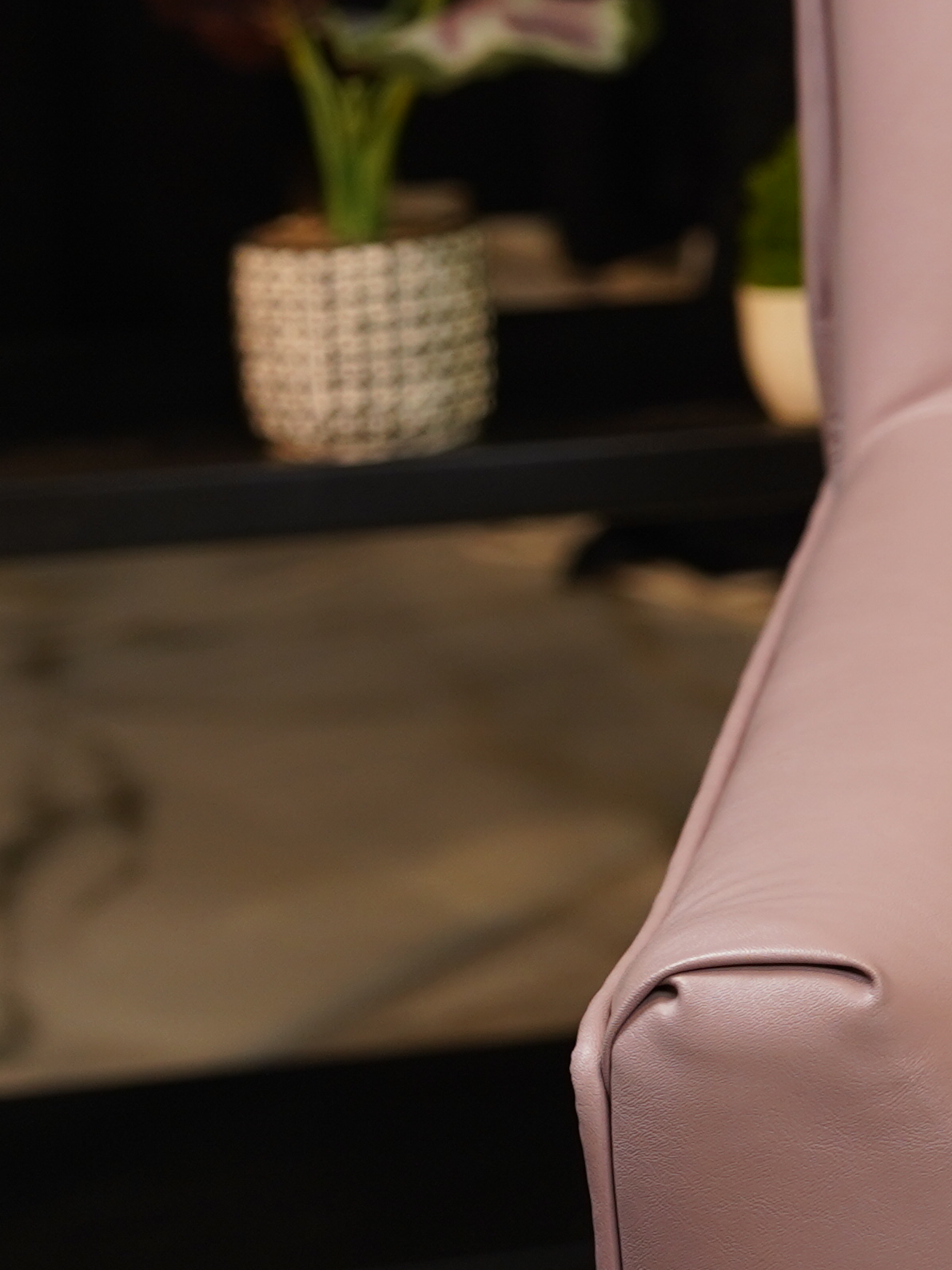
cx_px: 2264
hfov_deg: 7.8
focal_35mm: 178
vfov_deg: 10.9
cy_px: -161
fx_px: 6527
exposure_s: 1/50
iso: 500
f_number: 4
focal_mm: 49
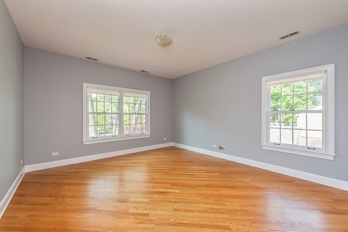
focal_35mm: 14
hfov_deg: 104.3
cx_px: 174
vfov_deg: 81.1
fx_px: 135
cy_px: 116
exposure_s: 1/20
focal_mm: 14
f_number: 8
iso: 200
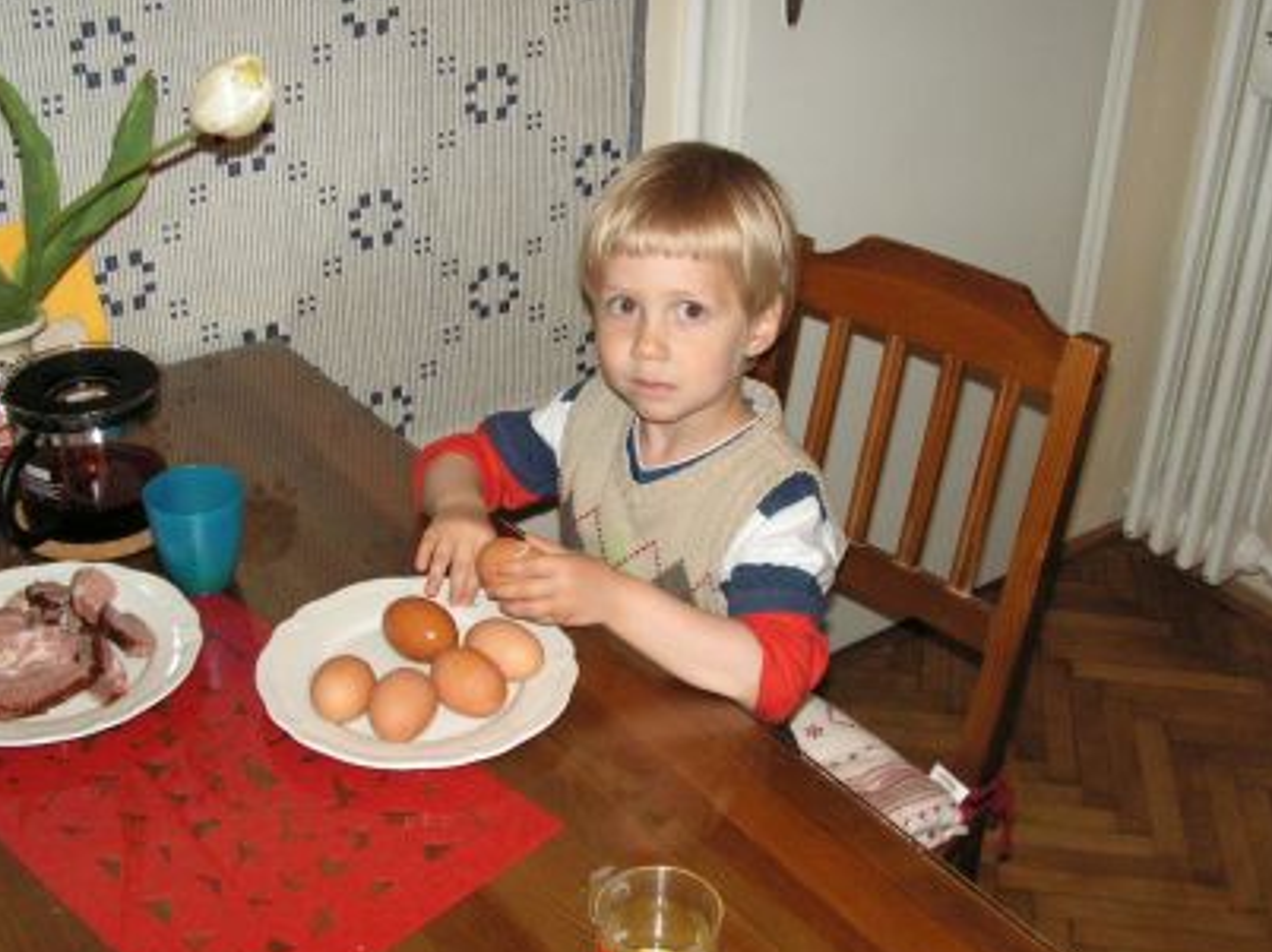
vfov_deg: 33.6
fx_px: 1579
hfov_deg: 43.9
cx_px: 677
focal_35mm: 43
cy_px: 449
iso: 160
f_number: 3.2
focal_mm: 6
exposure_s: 1/40
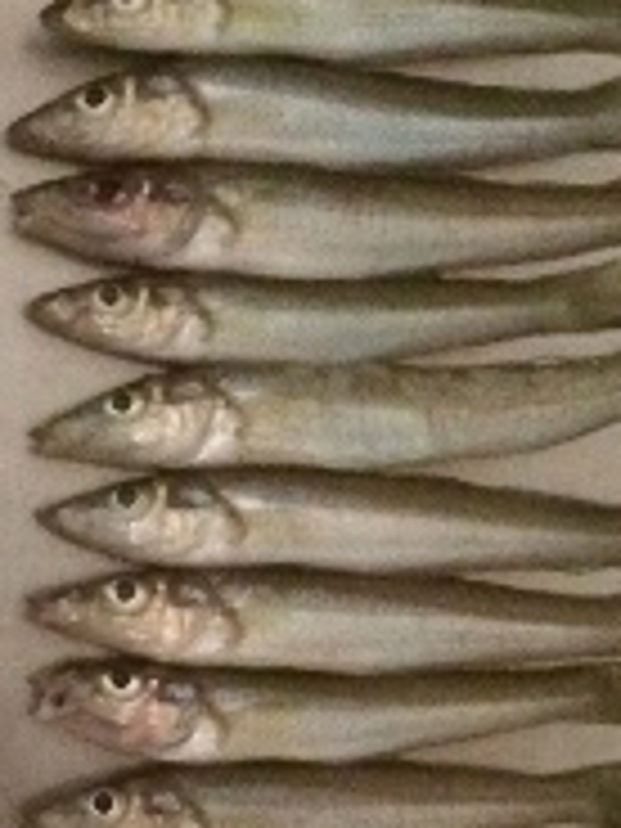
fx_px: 2464
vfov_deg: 19.1
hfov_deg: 13.7
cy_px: 434
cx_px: -248
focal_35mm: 103
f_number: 2.2
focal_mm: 4.15
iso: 500
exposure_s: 1/15
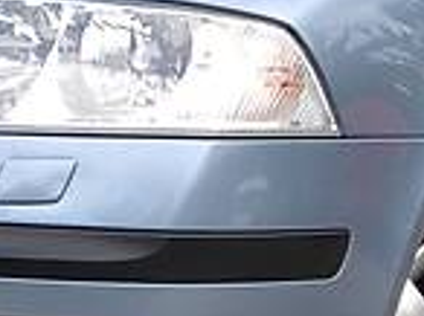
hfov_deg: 6.3
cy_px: 52
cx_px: 12
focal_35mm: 313
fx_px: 3828
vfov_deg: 4.7
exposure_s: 1/120
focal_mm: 6.6
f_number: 2.8
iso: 20
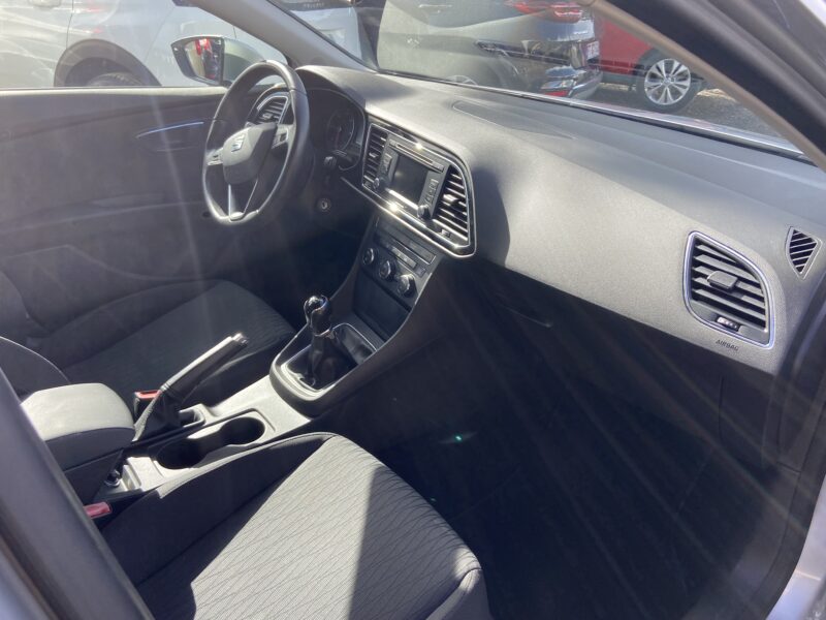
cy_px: 310
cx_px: 413
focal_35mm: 26
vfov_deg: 53.1
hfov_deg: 67.3
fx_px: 620
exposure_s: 1/326
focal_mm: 4.25
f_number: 1.8
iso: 32
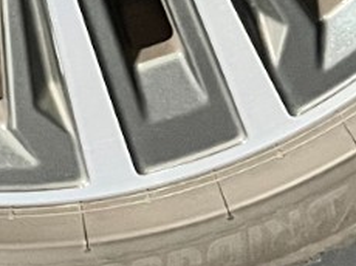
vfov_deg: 7.5
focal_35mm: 181
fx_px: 1860
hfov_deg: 10.8
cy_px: -418
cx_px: -62
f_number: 1.6
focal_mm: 5.1
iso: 500
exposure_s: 1/50
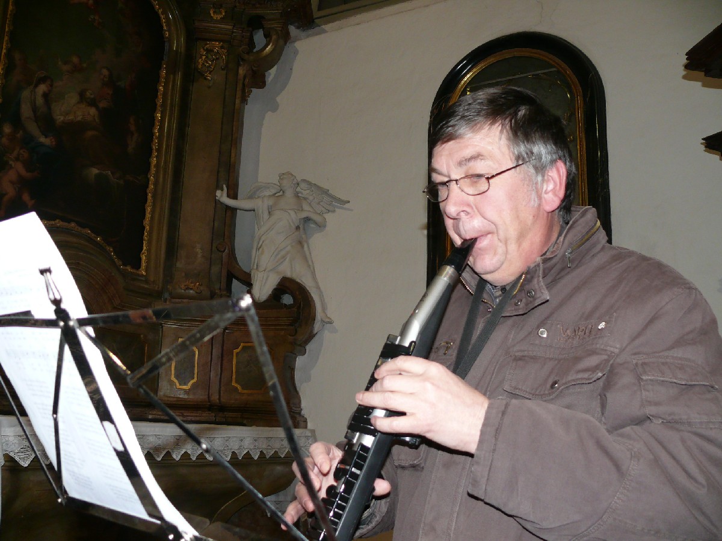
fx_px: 730
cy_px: 270
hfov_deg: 52.6
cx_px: 361
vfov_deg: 40.7
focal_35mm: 35
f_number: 2.8
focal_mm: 7.4
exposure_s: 1/30
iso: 200
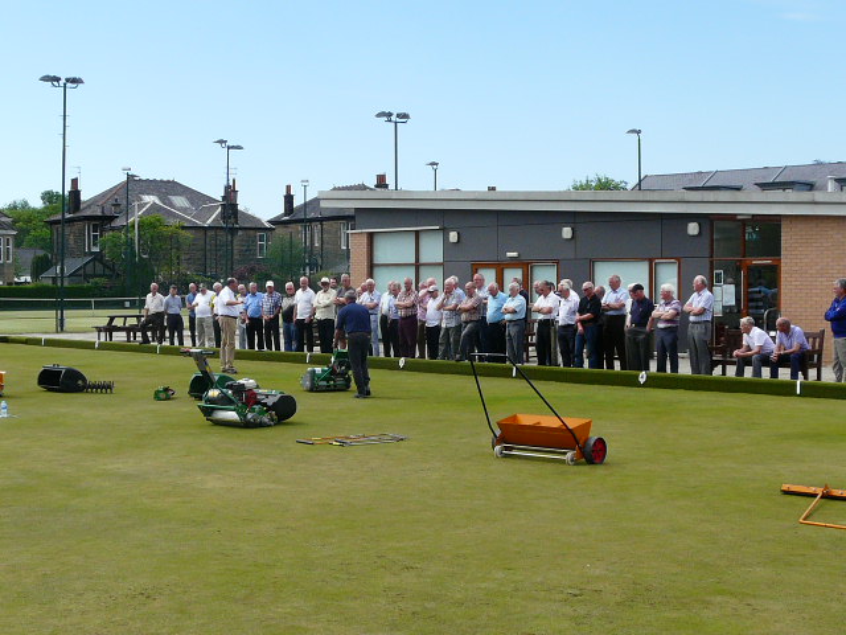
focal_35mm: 53
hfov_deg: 36.2
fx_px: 1295
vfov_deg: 27.5
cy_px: 318
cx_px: 423
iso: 100
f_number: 5.6
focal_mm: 5.5
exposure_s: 1/320
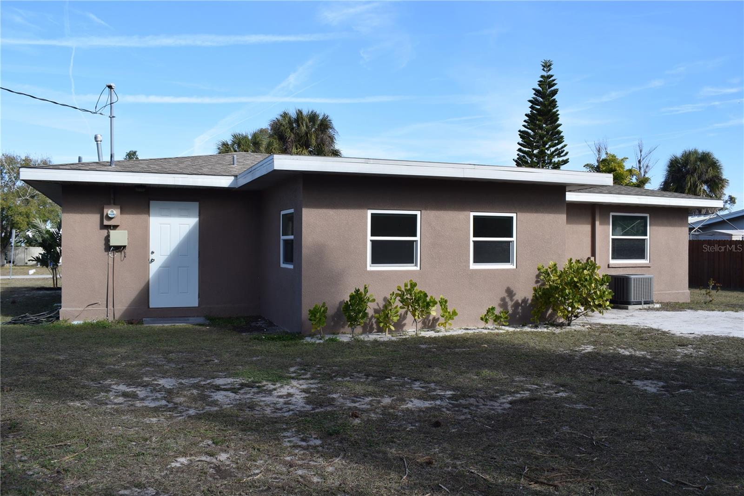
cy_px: 248
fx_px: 620
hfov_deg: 61.9
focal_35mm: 30
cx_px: 372
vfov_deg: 43.6
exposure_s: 1/320
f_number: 9
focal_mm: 20
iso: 200
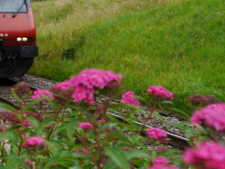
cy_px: 31
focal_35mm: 80
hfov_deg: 23.0
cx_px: -21
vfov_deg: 18.3
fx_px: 520
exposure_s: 1/200
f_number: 5.6
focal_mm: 17
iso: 160
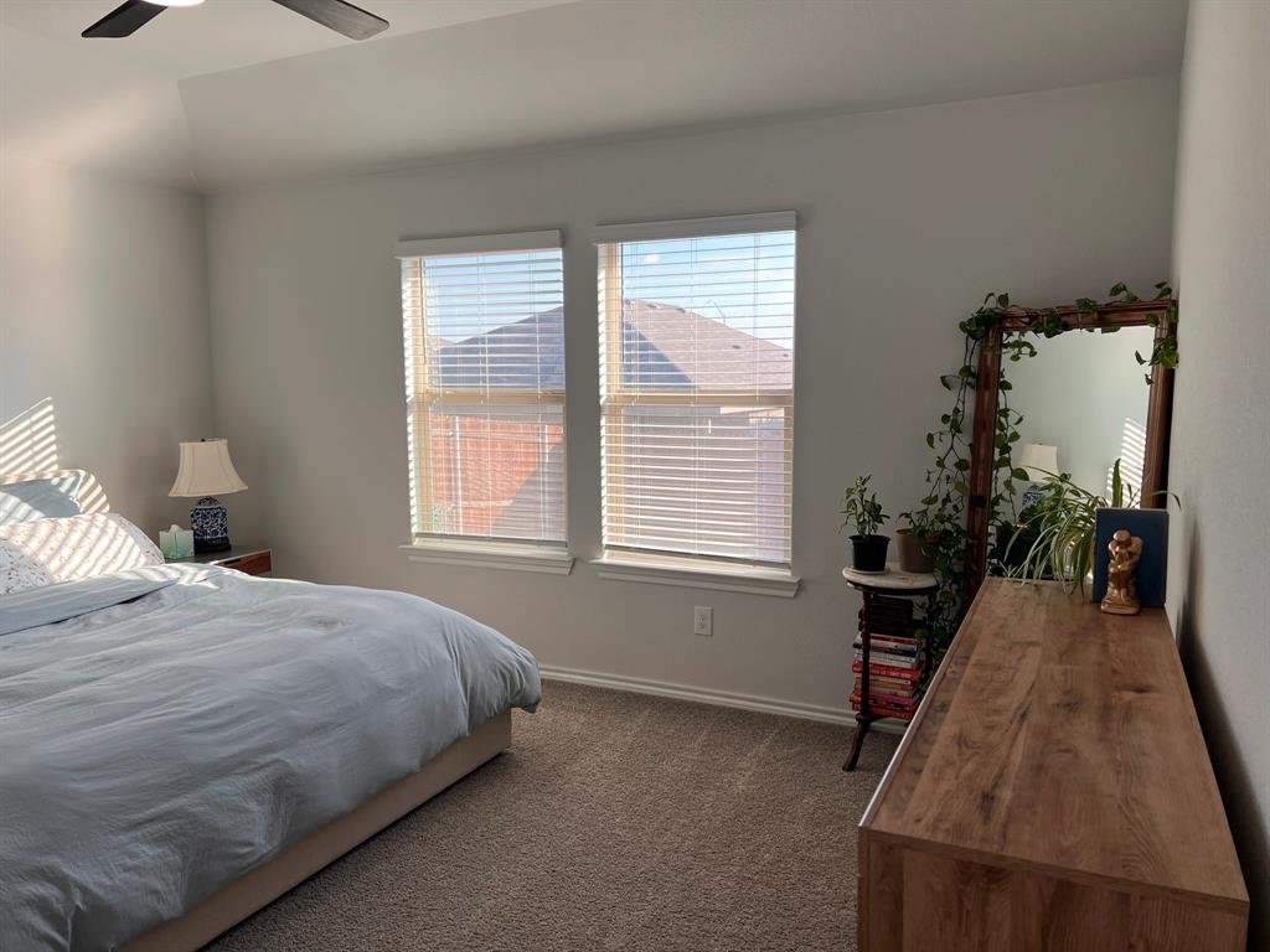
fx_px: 954
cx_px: 635
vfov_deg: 53.1
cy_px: 476
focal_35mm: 26
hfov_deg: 67.3
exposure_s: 1/270
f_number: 1.5
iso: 40
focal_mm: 5.7
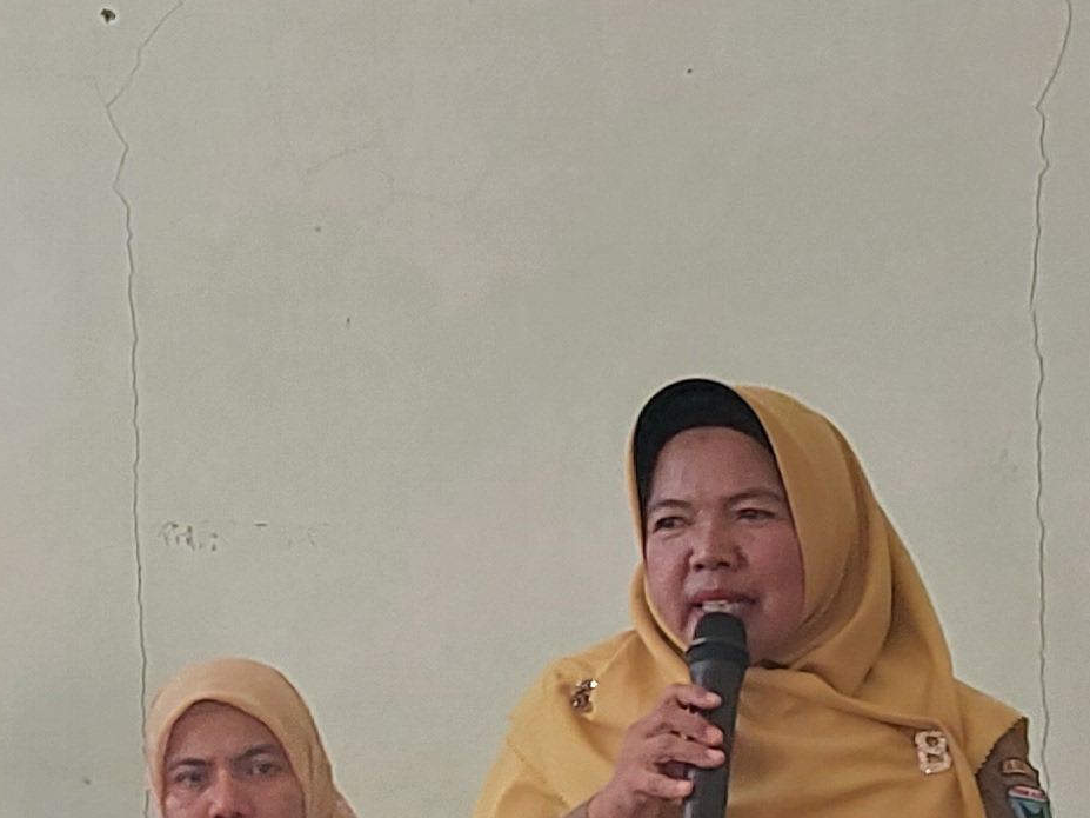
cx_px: -322
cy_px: 247
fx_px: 4156
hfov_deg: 14.3
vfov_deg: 11.2
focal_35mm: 132
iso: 200
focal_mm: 4.6
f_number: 1.8
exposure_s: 1/60
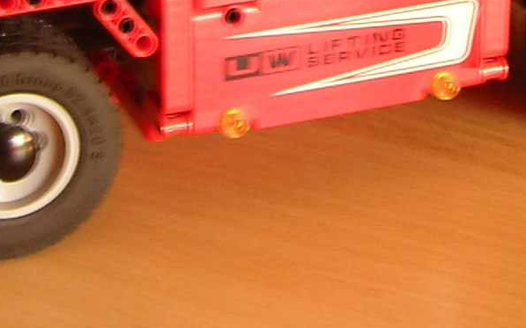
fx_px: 2508
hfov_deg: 12.0
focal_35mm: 175
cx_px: 360
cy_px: -270
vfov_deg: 7.3
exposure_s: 1/6.4
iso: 50
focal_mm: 6.3
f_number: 3.2
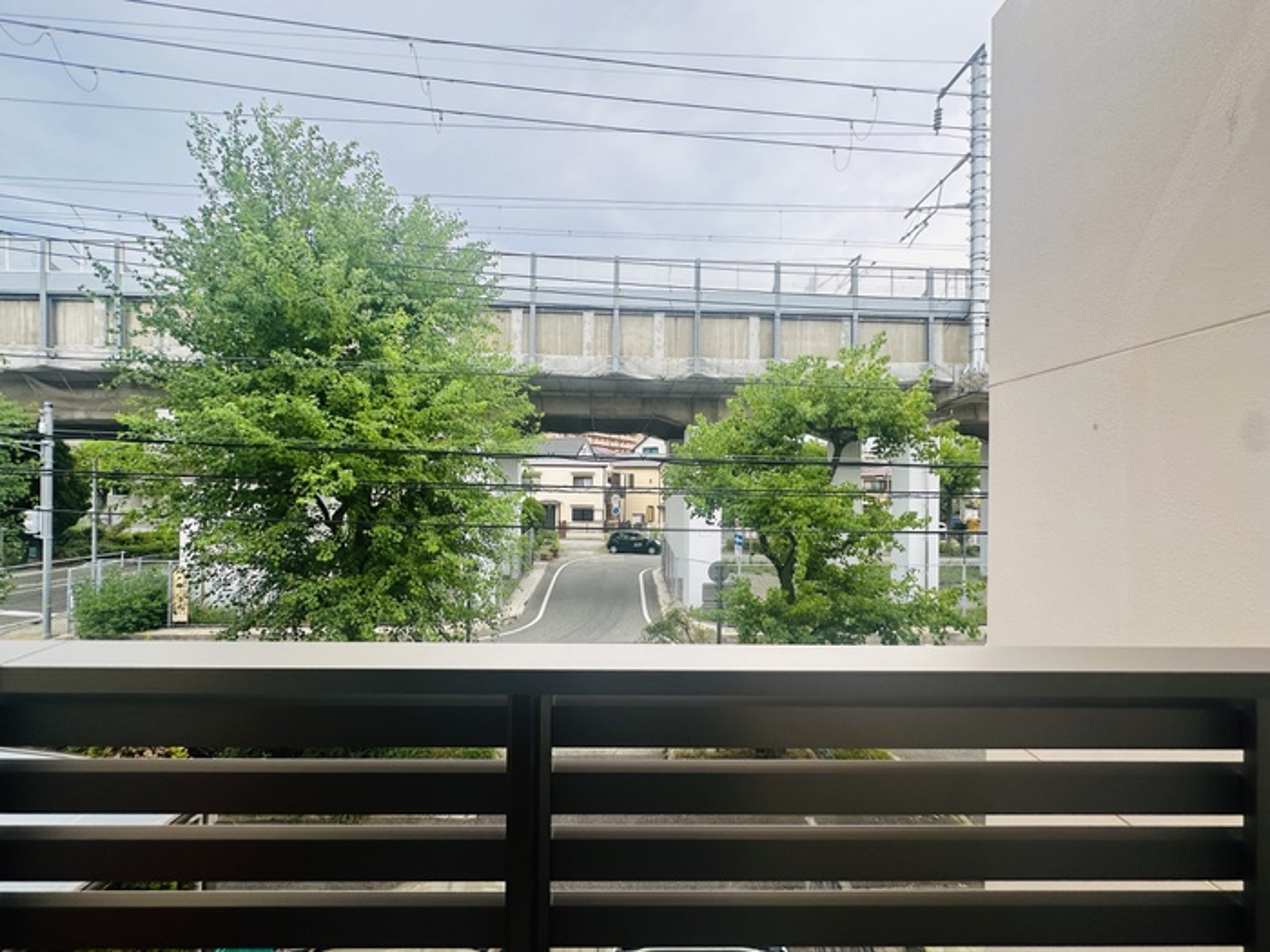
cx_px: 635
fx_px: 514
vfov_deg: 85.7
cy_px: 476
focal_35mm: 14
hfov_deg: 102.1
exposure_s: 1/216
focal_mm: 2.22
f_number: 2.2
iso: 40
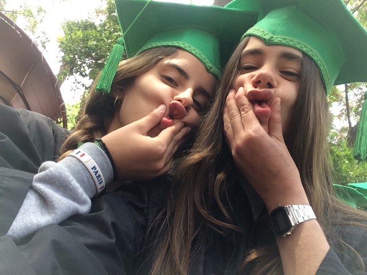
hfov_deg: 58.4
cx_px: 184
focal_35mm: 31
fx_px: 329
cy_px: 138
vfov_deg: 45.4
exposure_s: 1/212
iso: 50
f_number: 2.4
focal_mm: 2.15
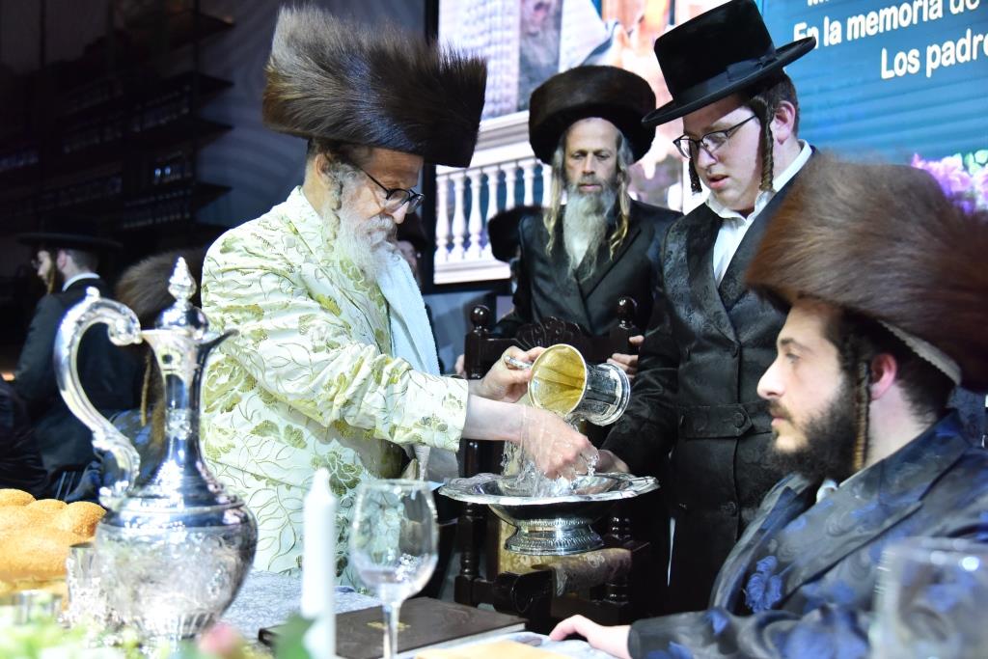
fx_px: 961
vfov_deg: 37.9
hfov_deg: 54.4
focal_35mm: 35
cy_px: 330
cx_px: 494
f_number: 4
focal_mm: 35
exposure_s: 1/500
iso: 2500
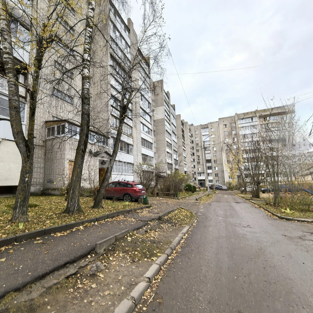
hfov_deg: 86.9
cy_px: 158
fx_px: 164
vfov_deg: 87.4
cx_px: 135
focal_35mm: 16
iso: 50
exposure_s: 1/114
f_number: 2.2
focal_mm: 1.95
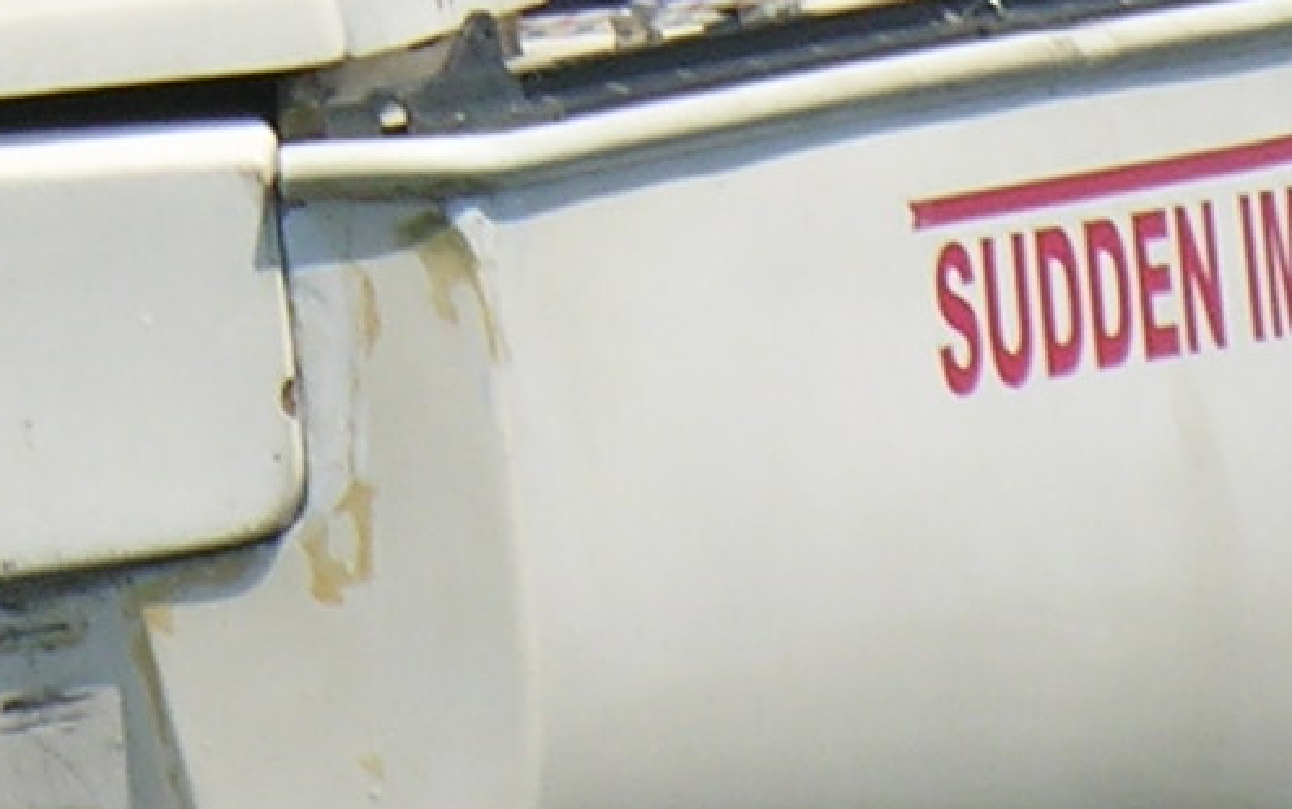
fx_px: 47093
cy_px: -1532
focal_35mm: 1337
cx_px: -372
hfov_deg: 1.6
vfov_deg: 1.0
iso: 50
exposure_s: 1/244
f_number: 7.3
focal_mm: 49
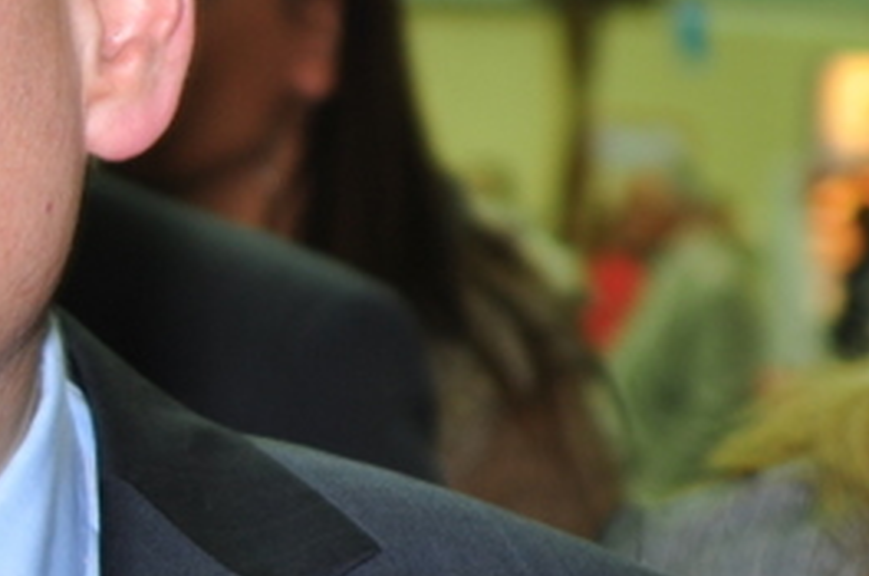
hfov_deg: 11.0
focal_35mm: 182
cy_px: 227
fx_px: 4385
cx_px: -339
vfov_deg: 7.5
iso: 200
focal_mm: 40
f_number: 3.5
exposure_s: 1/60
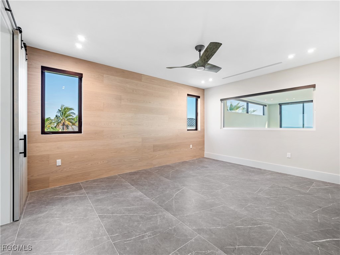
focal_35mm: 14
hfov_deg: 102.1
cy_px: 128
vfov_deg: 85.7
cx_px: 170
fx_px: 138
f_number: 7.1
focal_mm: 7
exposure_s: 1/5
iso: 200
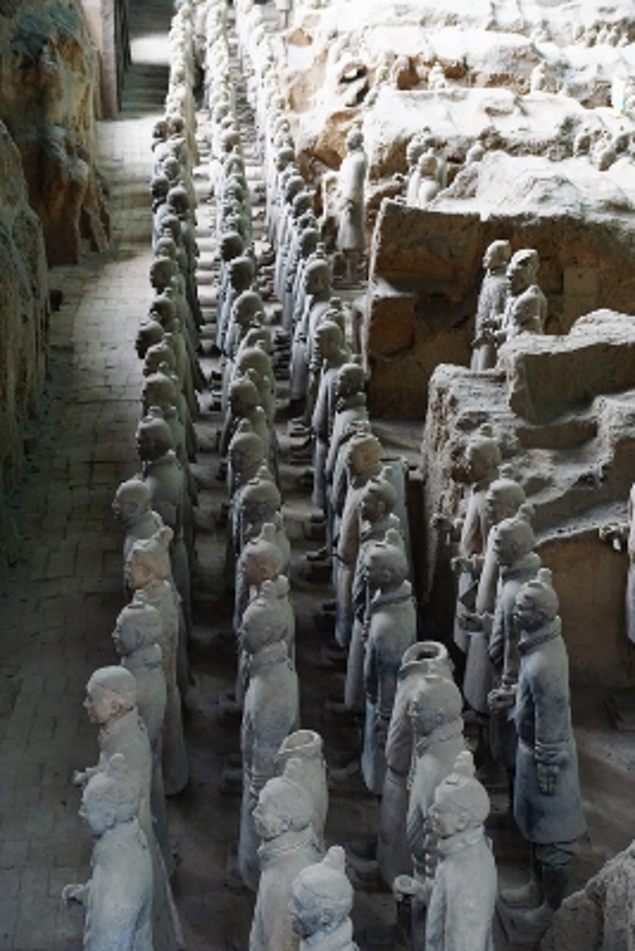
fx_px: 1983
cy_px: 476
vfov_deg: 27.0
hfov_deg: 18.2
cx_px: 318
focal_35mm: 75
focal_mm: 50
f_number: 5
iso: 3200
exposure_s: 1/80
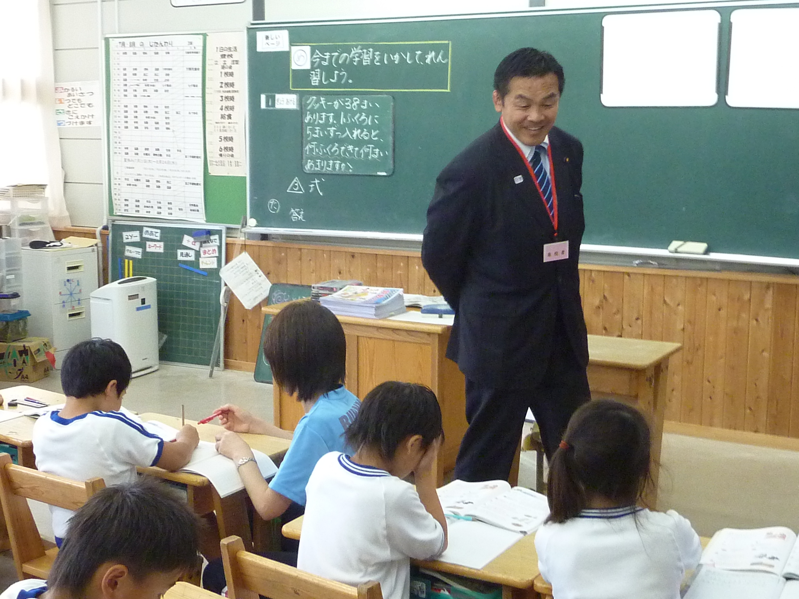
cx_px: 400
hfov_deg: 39.7
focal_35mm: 48
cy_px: 300
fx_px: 1108
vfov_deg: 30.3
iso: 400
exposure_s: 1/60
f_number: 3.3
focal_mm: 4.4
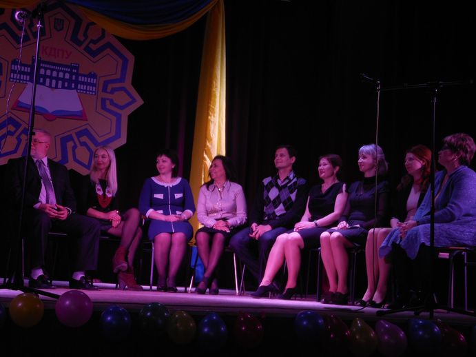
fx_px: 907
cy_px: 178
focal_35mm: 66
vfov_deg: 22.2
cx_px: 238
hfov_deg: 29.4
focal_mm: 11.7
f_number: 4.3
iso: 160
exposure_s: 1/30
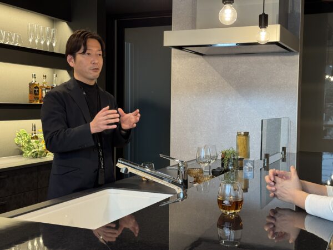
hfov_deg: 39.7
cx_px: 166
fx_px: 462
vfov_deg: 30.3
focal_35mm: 48
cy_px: 125
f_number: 1.78
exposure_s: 1/50
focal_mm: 6.76
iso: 200
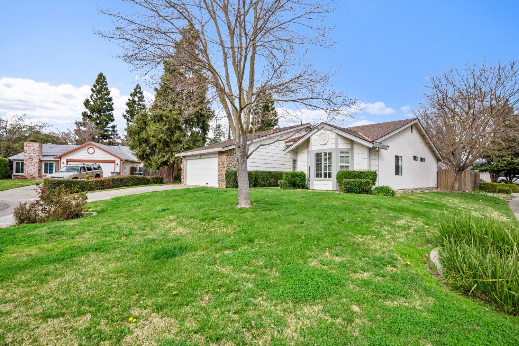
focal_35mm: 17
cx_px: 260
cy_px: 173
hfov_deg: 93.3
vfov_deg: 70.4
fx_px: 245
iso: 100
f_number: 11
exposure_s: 1/20
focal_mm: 17
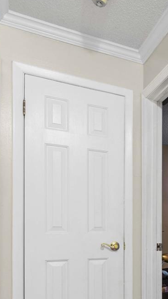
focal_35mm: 41
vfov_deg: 47.6
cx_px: 264
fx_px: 325
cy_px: 223
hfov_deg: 22.7
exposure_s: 1.3
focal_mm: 16
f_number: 8
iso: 250
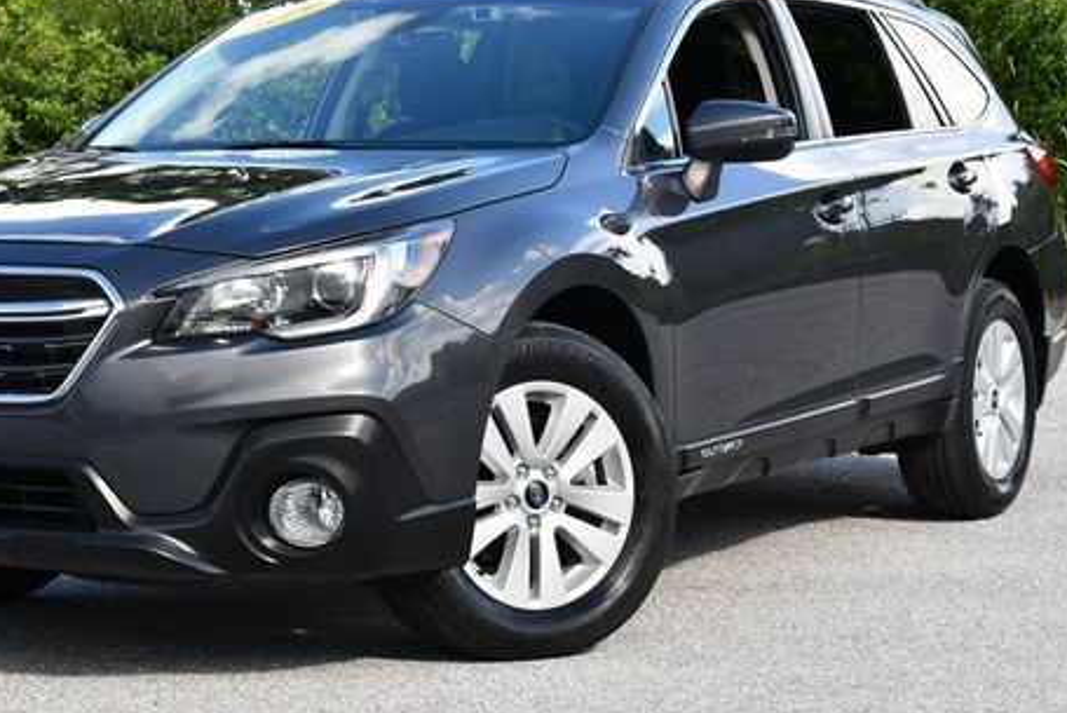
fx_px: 2669
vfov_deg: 15.2
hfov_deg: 22.6
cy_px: 246
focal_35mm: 90
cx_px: 401
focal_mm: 32
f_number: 7.1
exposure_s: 1/250
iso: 200
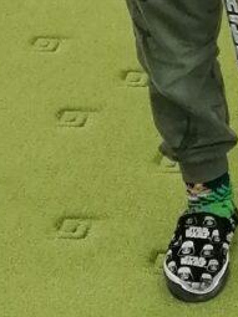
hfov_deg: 6.5
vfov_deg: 8.7
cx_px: 535
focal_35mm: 220
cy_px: -200
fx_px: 2018
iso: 160
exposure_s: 1/50
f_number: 1.8
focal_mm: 4.75
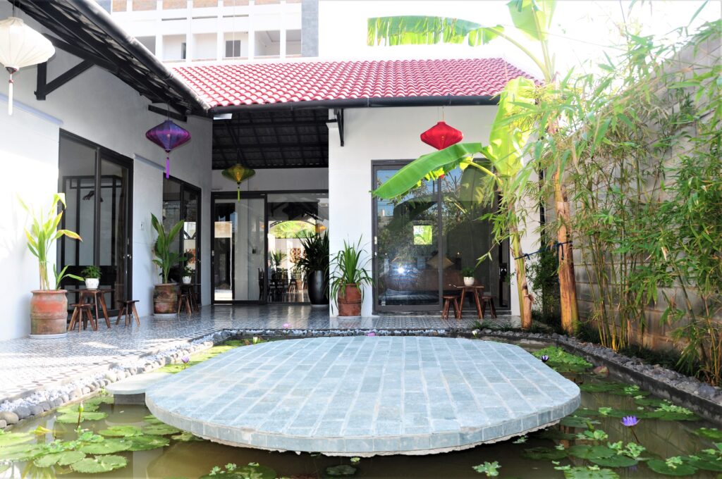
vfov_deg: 47.8
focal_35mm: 27
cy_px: 240
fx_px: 541
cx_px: 361
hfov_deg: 67.4
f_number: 6.3
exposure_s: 1/200
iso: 200
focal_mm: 18
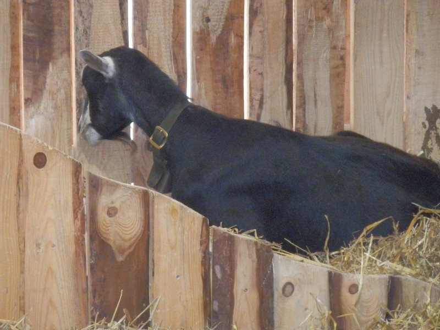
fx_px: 3394
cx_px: 220
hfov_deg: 7.4
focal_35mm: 267
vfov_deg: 5.6
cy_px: 165
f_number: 5.9
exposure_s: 1/60
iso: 2000
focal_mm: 47.3
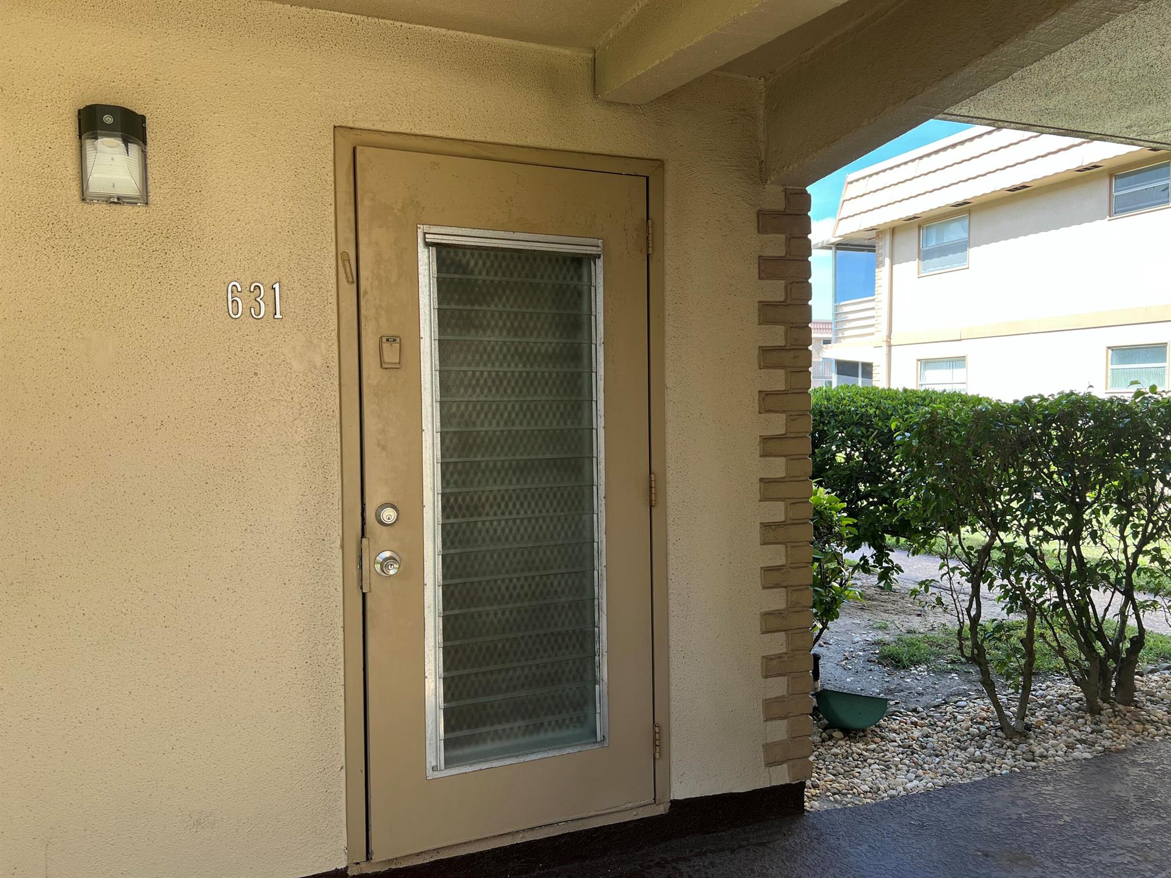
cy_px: 439
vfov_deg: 53.1
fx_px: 880
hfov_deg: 67.3
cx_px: 586
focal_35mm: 26
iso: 50
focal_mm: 5.7
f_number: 1.5
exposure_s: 1/380
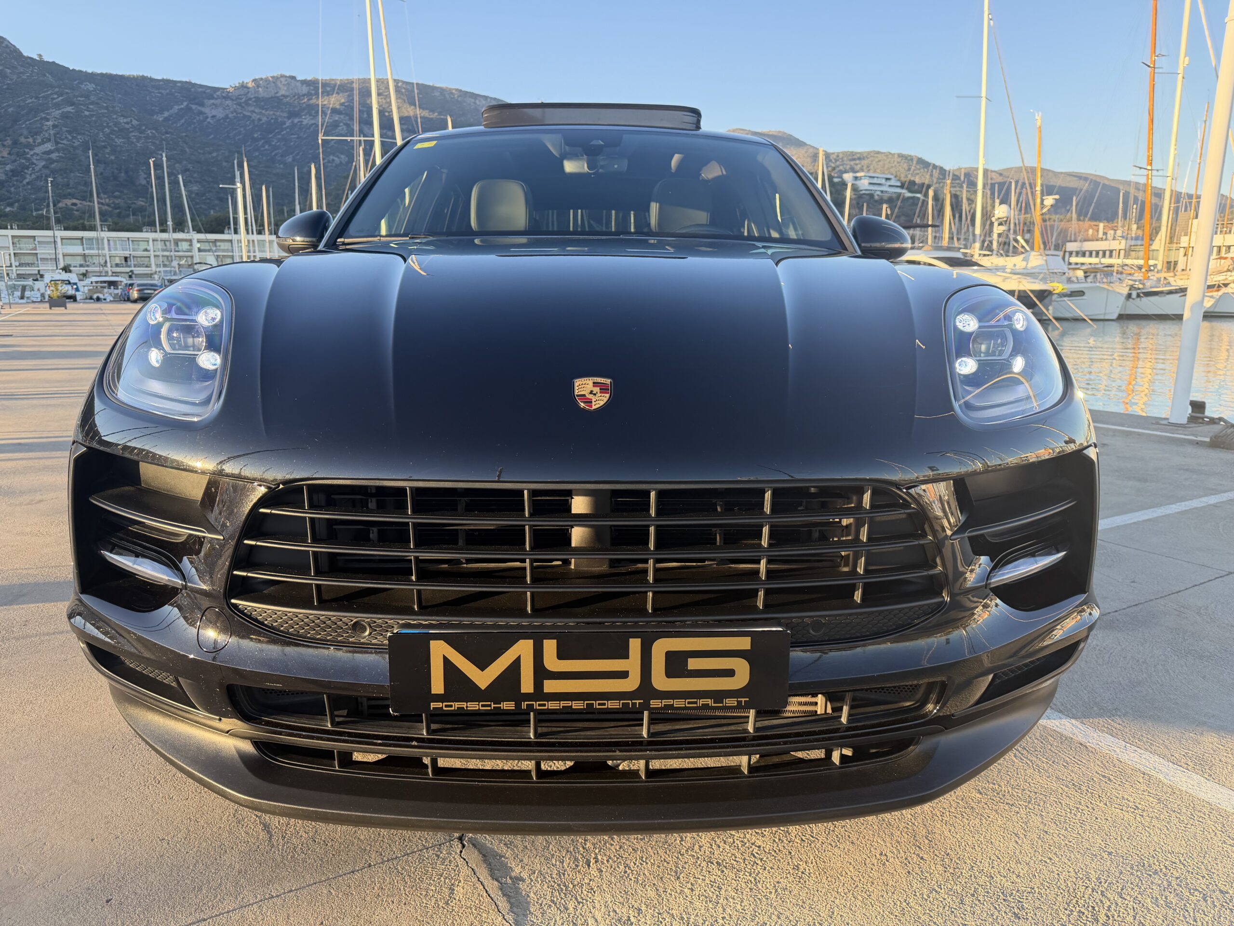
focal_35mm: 24
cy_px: 463
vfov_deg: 56.8
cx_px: 617
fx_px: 856
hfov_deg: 71.6
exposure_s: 1/632
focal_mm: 6.76
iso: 100
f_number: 1.78
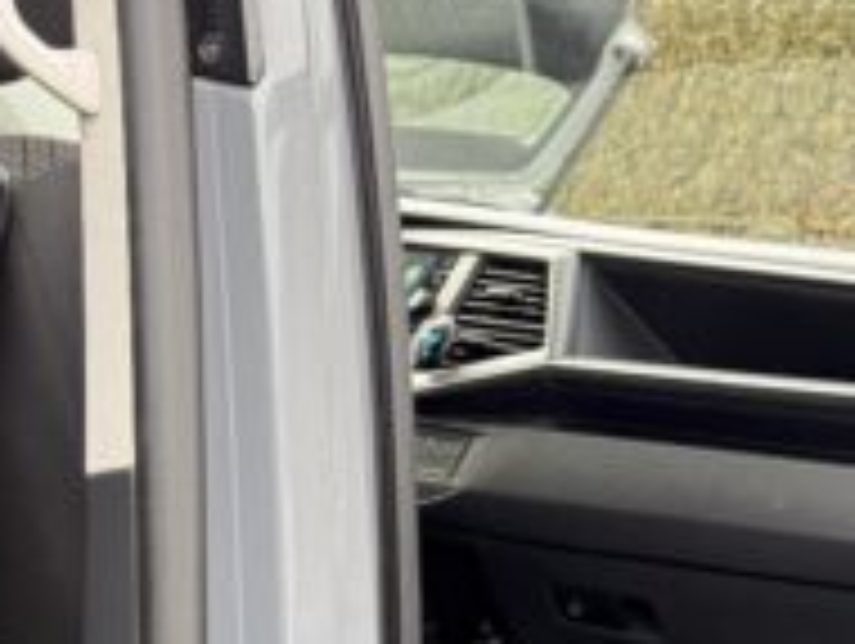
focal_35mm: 97
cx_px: -405
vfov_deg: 14.9
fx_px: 2399
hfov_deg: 18.1
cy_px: 689
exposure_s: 1/121
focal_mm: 6.76
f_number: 1.78
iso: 125
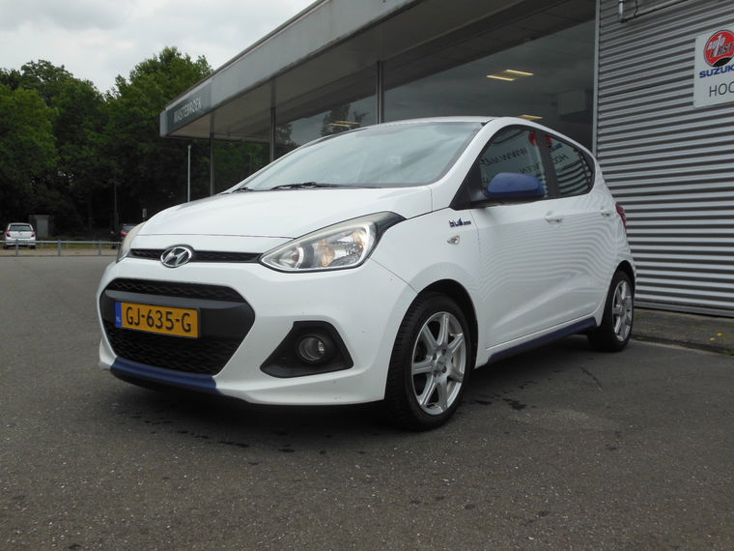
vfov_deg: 42.9
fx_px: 700
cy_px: 276
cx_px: 367
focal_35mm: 33
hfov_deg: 55.4
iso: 125
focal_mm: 6
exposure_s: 1/1250
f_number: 3.5
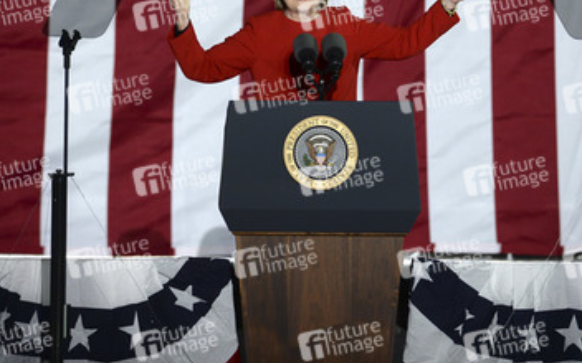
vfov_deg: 3.4
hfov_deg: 5.4
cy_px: 135
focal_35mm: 391
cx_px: 296
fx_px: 6202
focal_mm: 300
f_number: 5
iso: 1600
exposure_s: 1/500
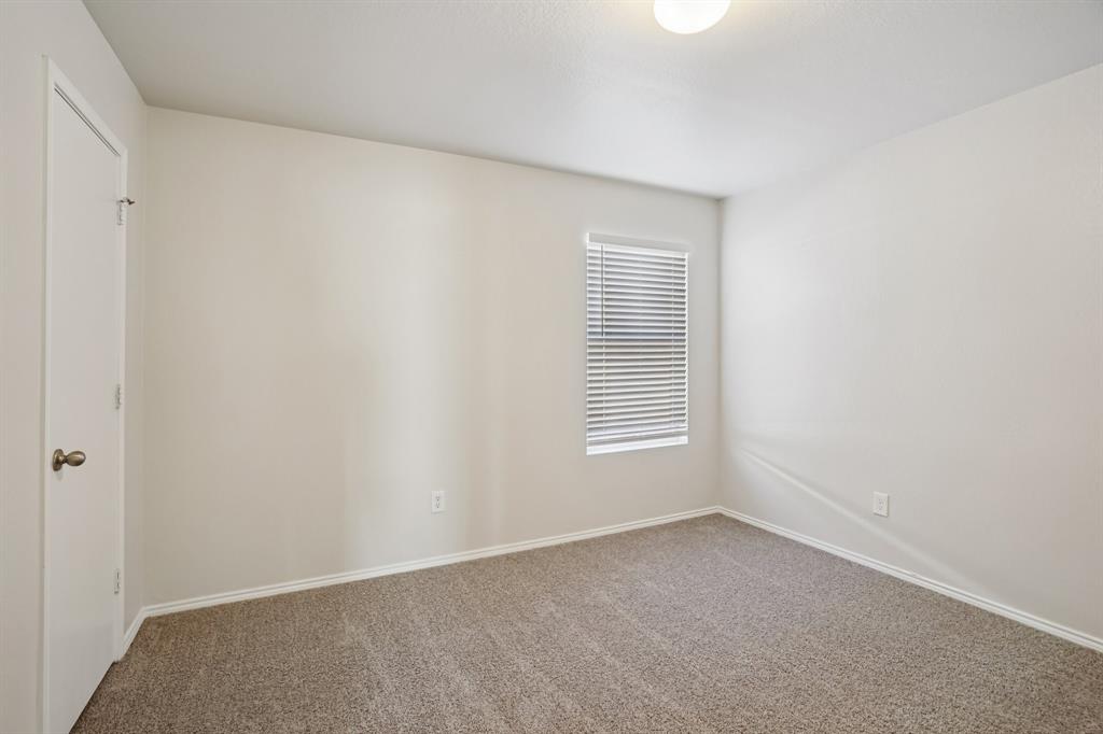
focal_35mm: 16
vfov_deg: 73.7
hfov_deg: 96.8
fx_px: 490
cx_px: 552
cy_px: 367
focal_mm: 16
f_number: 7.1
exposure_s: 1/10
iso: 400
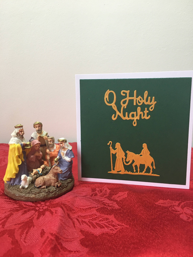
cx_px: 96
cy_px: 128
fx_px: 216
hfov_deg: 48.2
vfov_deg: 61.7
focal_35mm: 29
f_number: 2.2
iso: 125
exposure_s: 1/33
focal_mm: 4.15
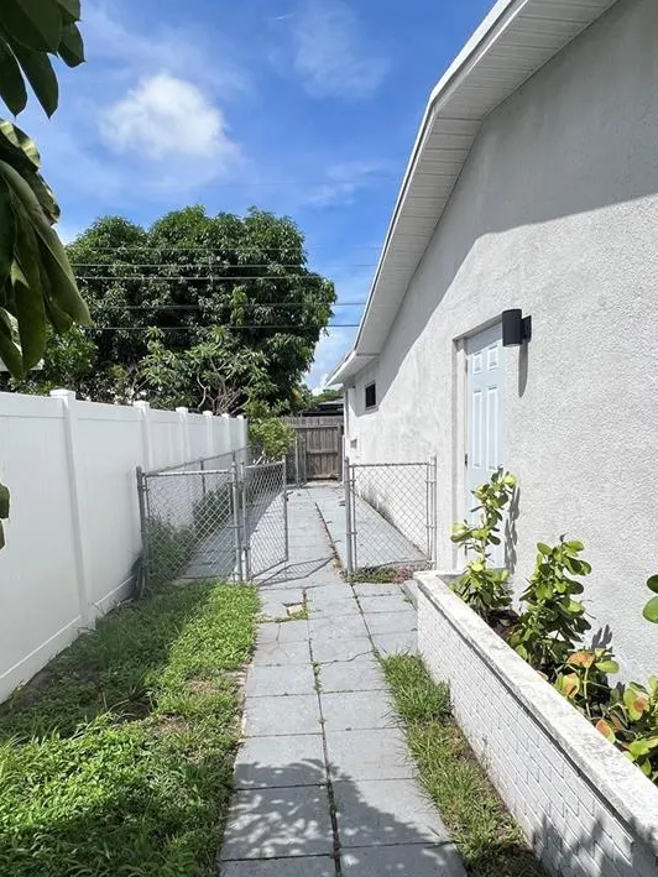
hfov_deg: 61.1
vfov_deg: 75.6
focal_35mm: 22
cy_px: 521
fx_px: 557
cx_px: 328
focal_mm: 1.57
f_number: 1.8
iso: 32
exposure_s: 1/3534
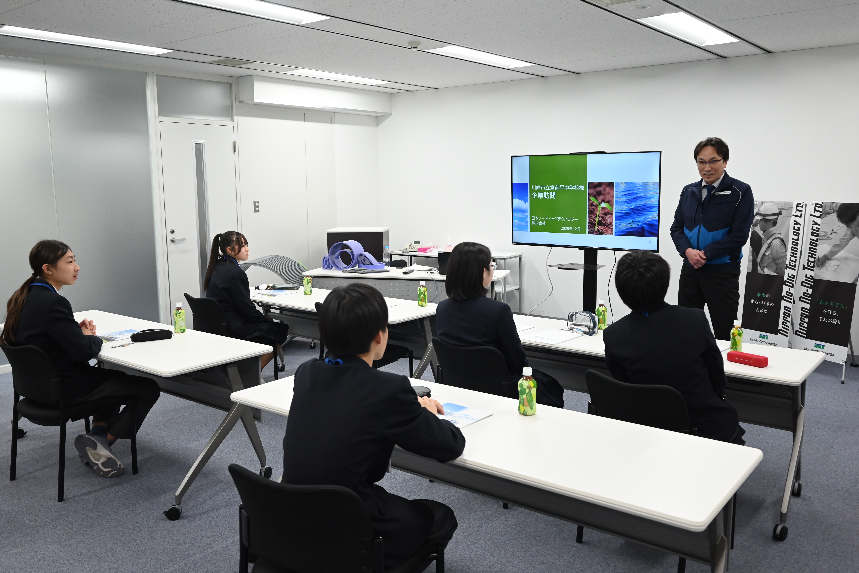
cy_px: 286
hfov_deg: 61.1
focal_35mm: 30
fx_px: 728
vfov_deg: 43.0
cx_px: 430
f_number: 5
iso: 1600
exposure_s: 1/160
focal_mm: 30.5
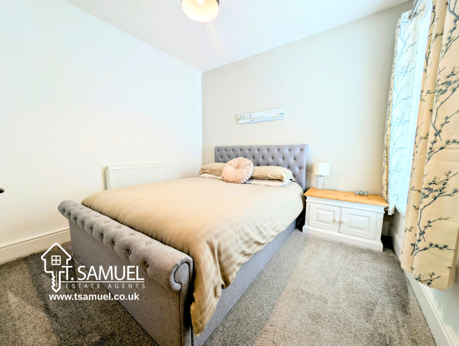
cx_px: 230
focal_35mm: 12
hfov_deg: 110.5
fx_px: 159
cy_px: 173
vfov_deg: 94.6
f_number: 1.95
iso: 43
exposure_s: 1/44.7
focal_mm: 2.23
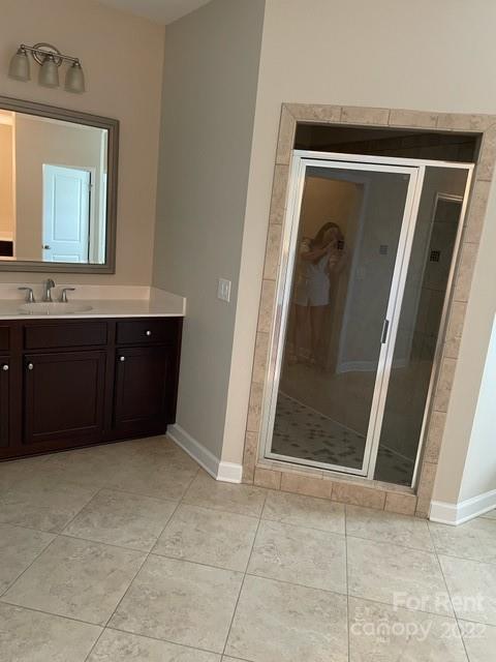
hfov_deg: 53.1
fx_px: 497
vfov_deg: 67.3
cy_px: 331
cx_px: 248
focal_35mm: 26
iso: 250
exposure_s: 1/60
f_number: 1.6
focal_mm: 4.2
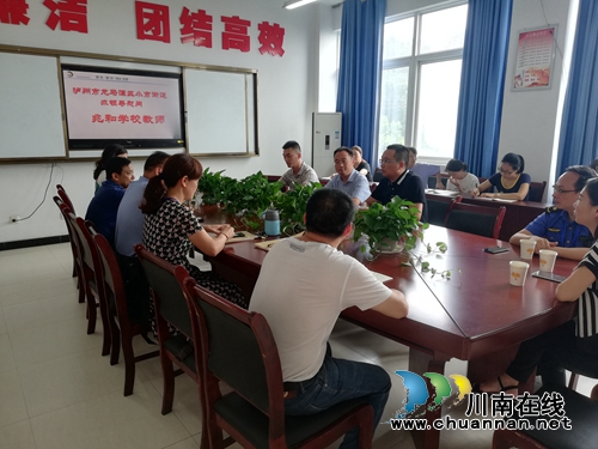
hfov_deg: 65.3
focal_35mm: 27
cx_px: 299
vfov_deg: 51.4
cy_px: 224
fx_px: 466
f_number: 2.2
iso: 64
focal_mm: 3.81
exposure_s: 1/50
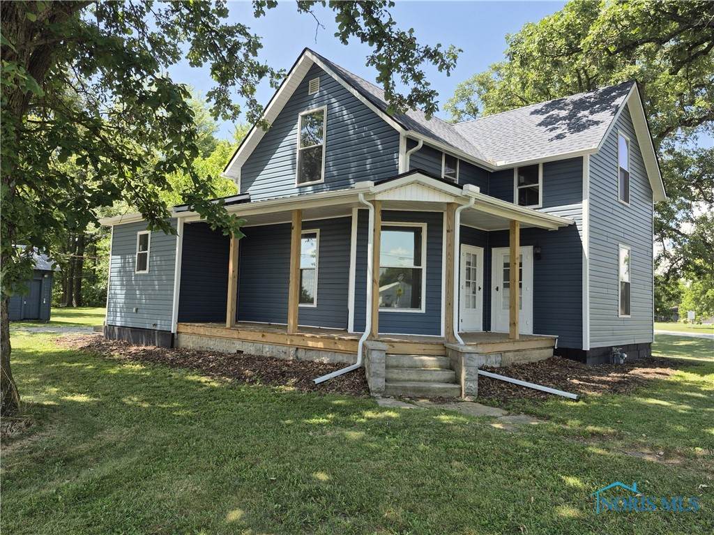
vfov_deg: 58.8
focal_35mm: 23
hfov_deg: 74.0
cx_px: 357
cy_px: 268
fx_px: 474
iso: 25
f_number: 1.8
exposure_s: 1/564
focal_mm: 5.4
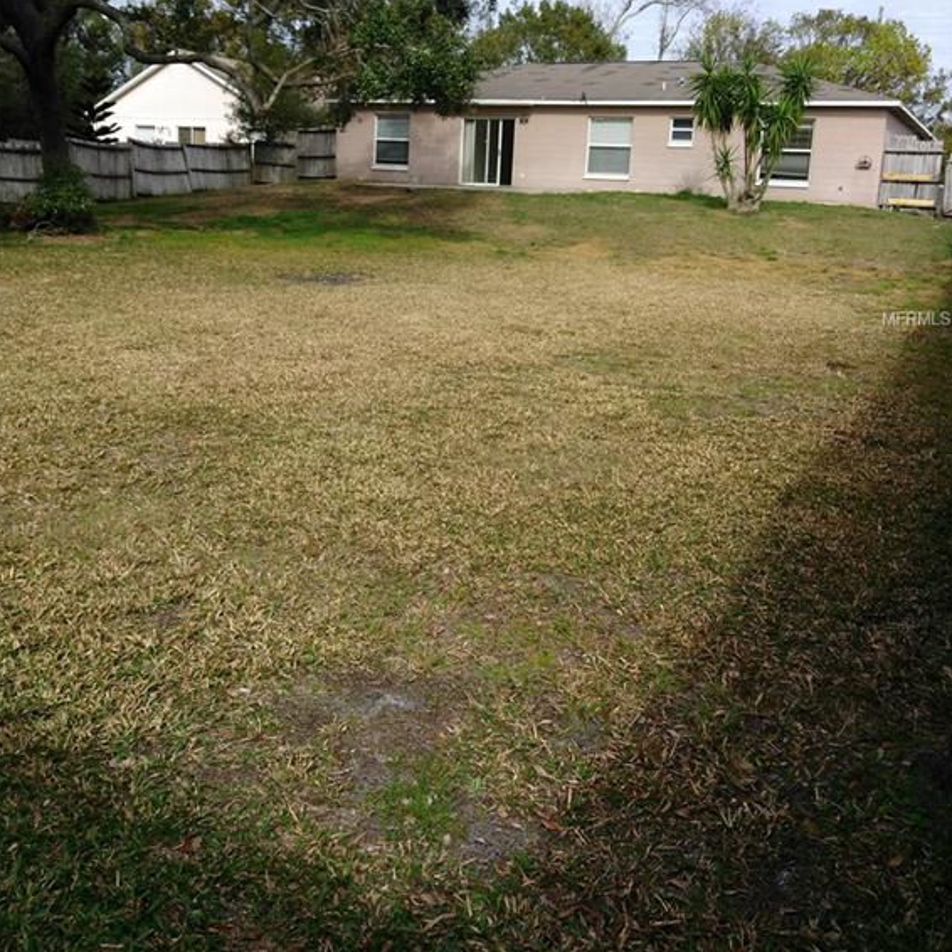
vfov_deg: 63.4
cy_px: 320
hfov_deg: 65.0
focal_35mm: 24
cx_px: 474
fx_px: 747
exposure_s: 1/769
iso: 100
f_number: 2.2
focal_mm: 3.46
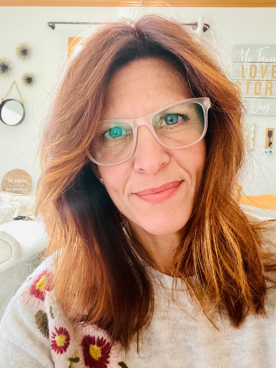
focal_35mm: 30
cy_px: 184
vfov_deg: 60.0
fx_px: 319
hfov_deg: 46.8
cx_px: 138
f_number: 2.2
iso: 640
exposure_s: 1/30
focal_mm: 2.71
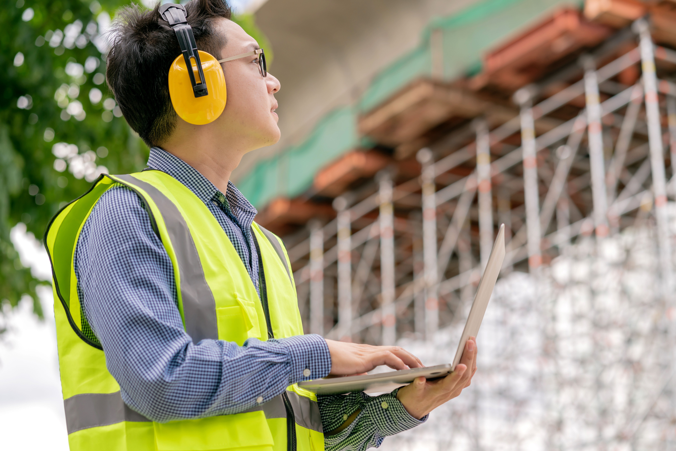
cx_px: 338
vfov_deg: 16.1
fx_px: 1596
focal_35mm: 85
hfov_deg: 23.9
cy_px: 226
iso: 125
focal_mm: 85
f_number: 4
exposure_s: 1/320
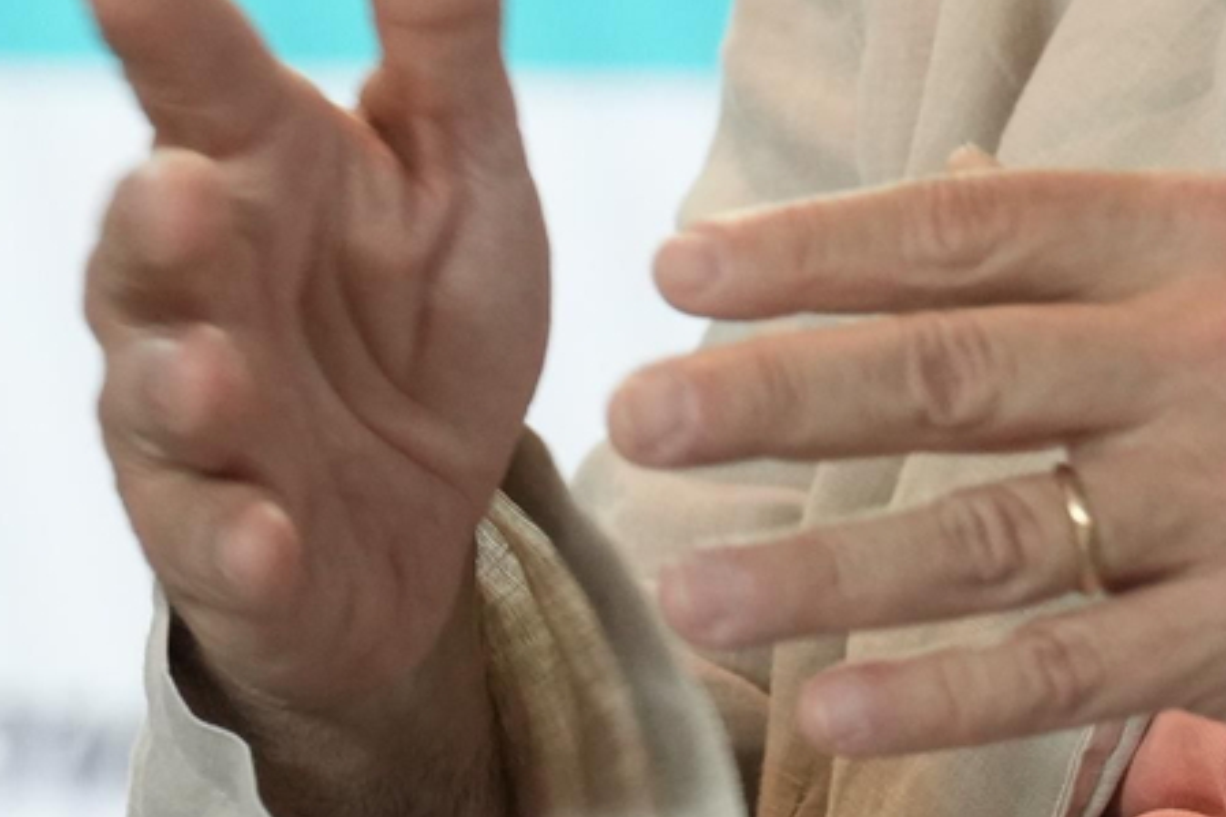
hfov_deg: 2.4
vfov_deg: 1.6
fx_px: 29412
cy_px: -488
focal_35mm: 864
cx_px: 2051
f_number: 5.6
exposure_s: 1/200
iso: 2000
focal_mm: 194
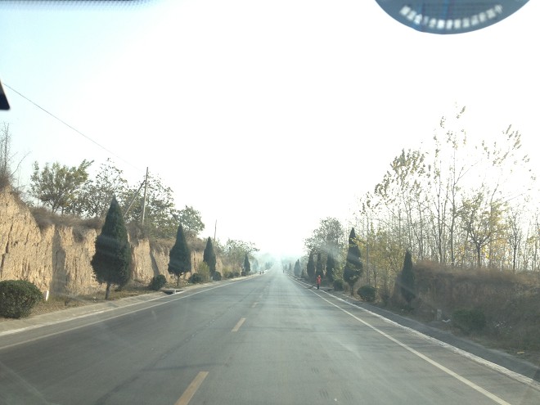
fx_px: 546
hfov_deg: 52.6
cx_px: 270
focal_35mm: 35
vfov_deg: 40.7
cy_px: 202
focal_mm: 4.28
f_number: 2.4
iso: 50
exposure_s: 1/502
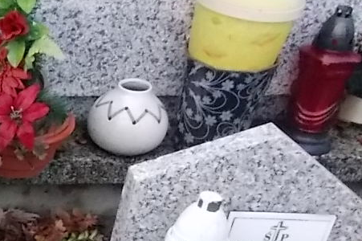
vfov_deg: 13.9
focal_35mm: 96
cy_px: 272
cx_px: -195
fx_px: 965
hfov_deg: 18.6
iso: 400
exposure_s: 1/100
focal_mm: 4.6
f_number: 8
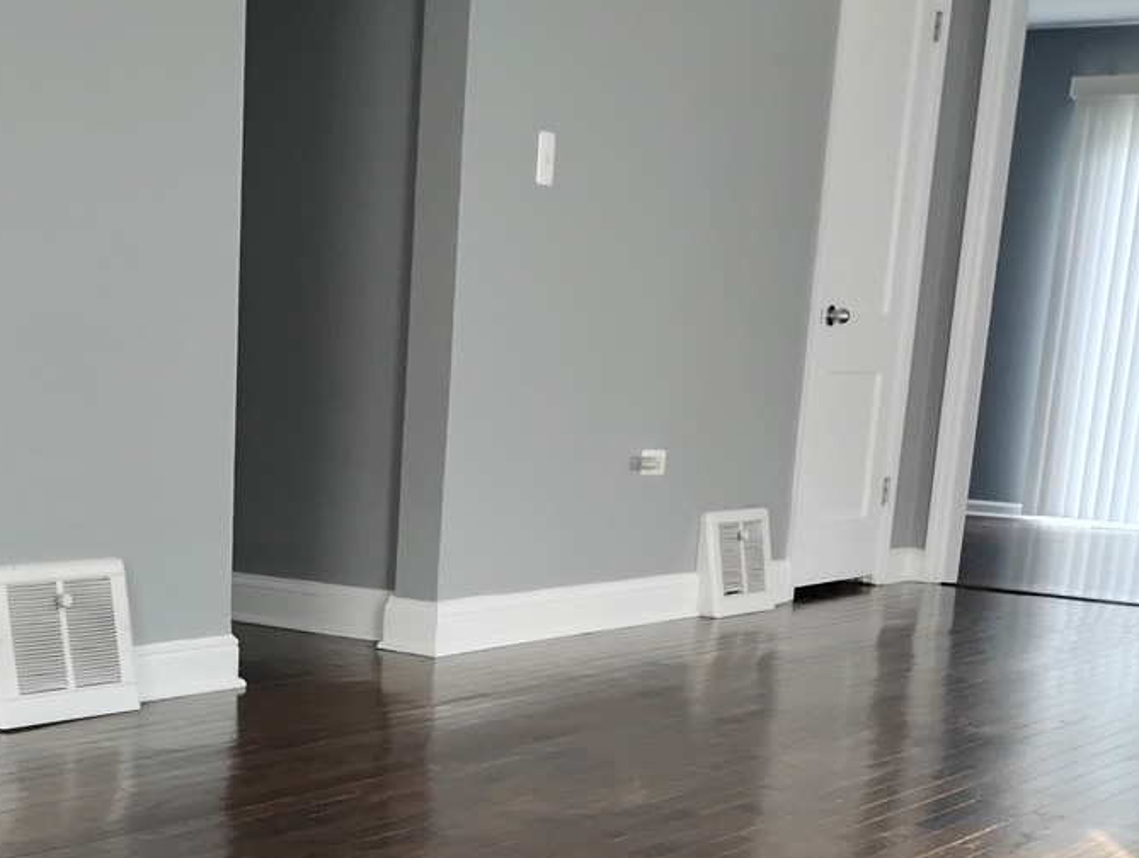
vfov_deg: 23.2
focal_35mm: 60
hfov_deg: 31.9
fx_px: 1977
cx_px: 392
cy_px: 904
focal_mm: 4.26
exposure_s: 1/30
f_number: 1.8
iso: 838
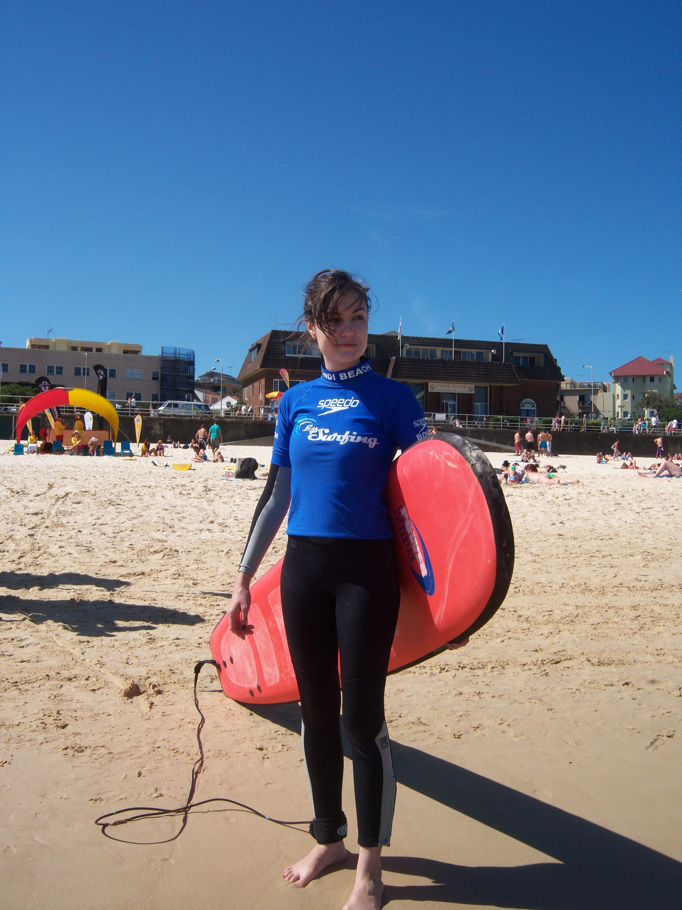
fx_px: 946
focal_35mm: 36
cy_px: 455
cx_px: 341
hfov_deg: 39.7
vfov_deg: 51.4
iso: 80
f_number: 4.8
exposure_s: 1/640
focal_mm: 7.5
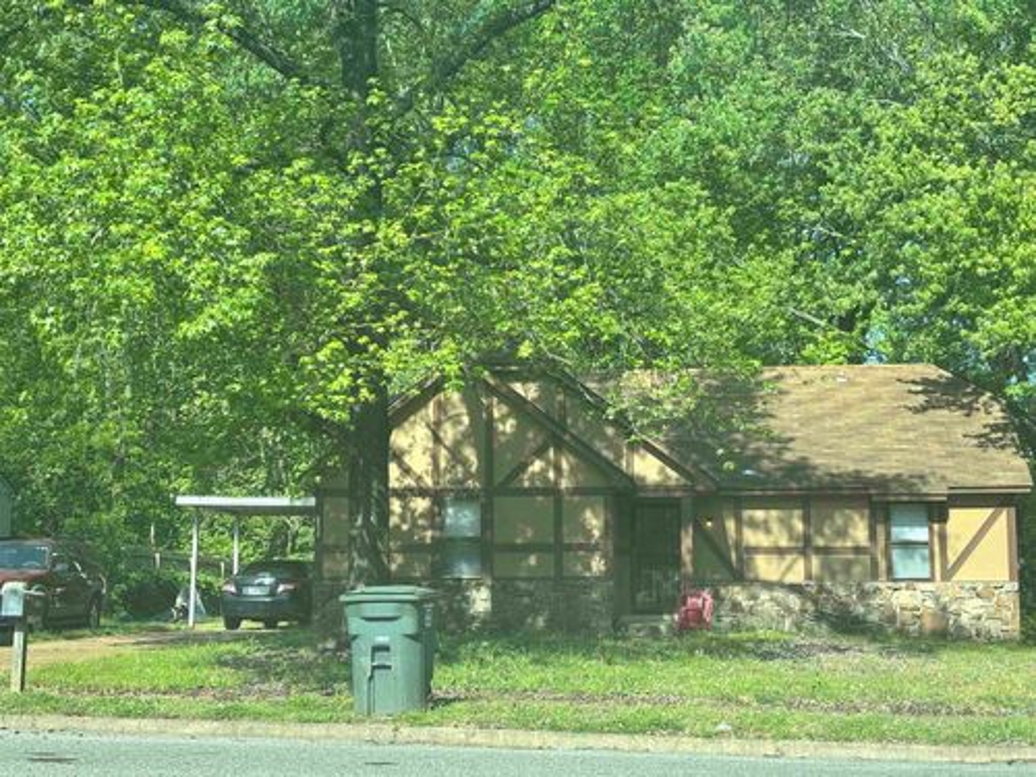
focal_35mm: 52
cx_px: 518
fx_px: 1556
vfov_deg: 28.0
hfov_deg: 36.8
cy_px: 388
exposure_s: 1/381
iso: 32
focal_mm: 5.96
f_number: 1.6
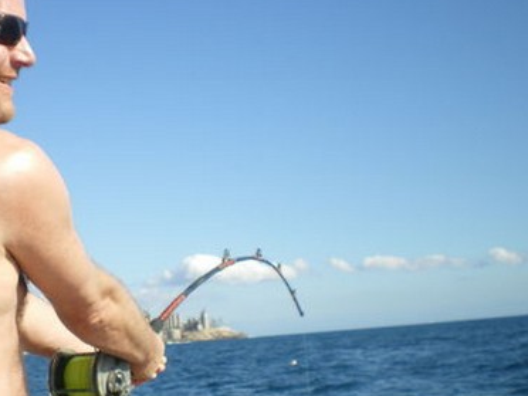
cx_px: 114
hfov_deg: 31.0
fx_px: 930
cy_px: 224
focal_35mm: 61
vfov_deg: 24.0
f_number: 4.6
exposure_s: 1/400
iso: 50
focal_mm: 6.3
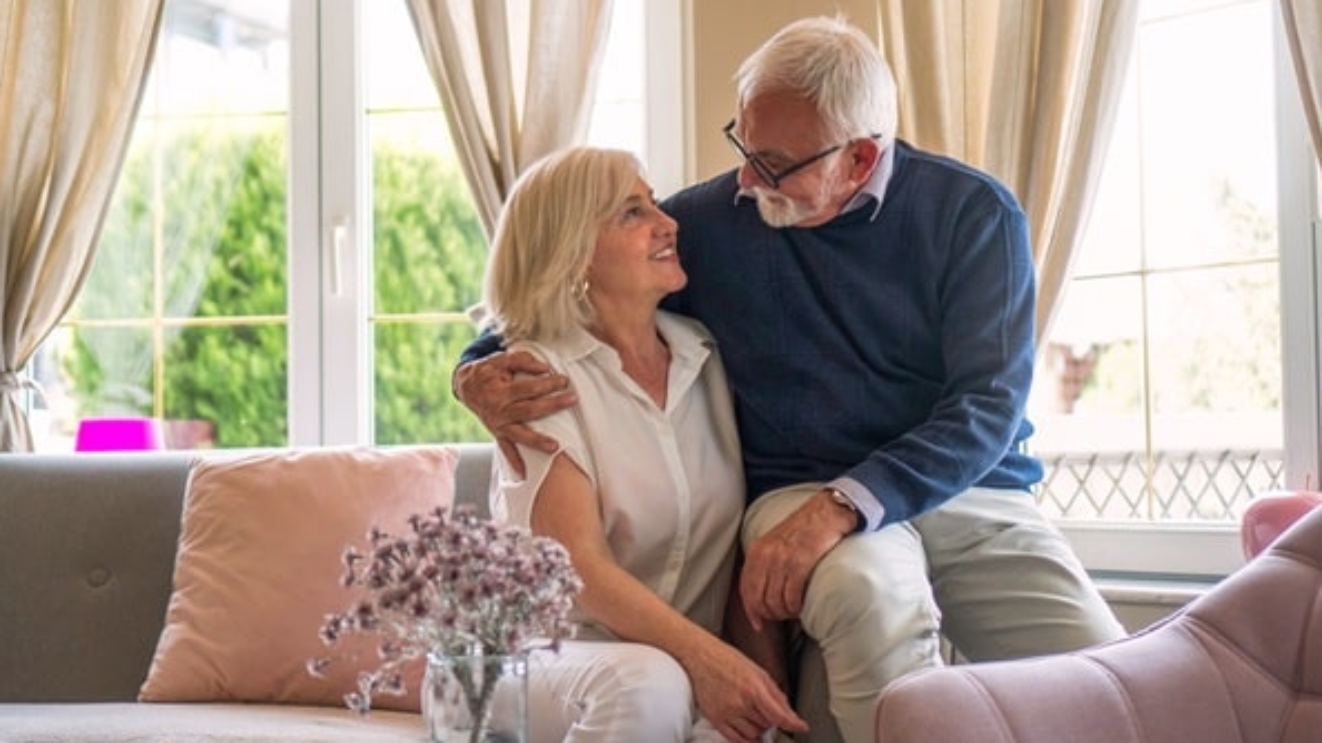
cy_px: 354
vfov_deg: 21.6
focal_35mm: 56
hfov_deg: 37.5
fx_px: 1946
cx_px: 665
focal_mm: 35
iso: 200
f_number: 1.8
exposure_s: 1/200
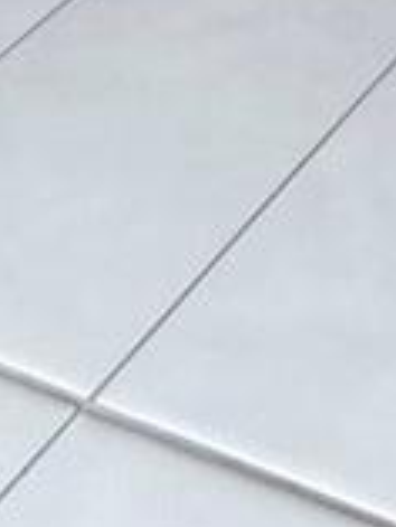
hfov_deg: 10.0
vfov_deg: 10.3
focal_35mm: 107
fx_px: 1630
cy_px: -1198
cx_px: 1211
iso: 50
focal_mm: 2.22
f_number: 2.2
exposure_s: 1/99
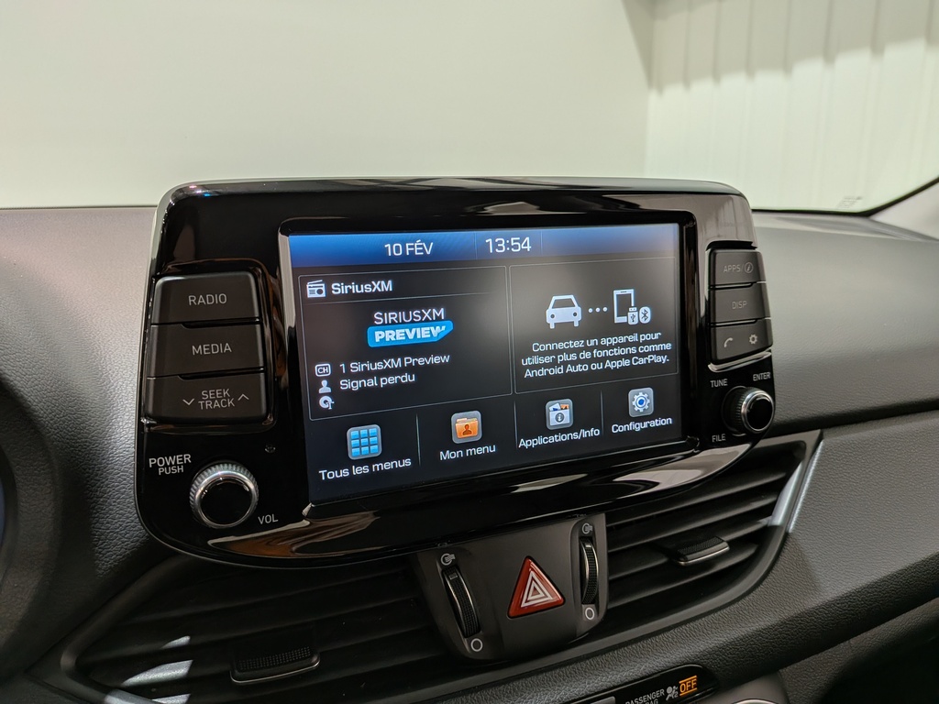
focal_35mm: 24
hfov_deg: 71.6
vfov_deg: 56.8
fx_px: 651
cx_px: 470
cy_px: 352
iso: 28
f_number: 1.7
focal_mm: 4.53
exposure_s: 1/100
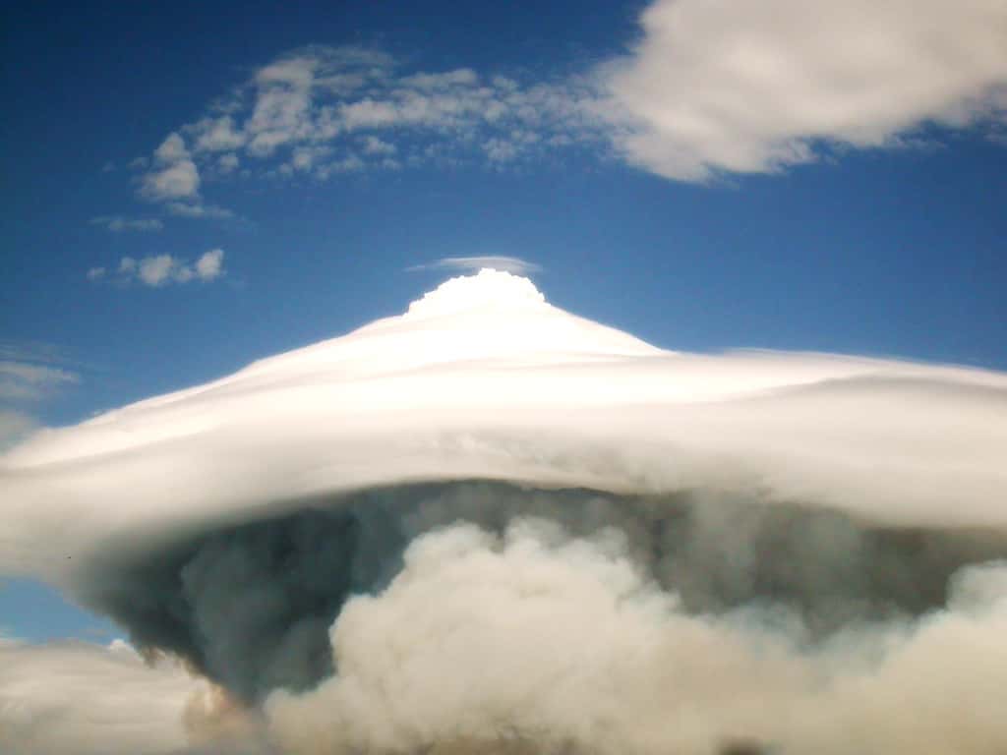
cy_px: 378
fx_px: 3316
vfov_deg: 13.0
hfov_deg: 17.3
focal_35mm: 114
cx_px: 504
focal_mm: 23.7
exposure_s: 1/647
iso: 100
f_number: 7.7
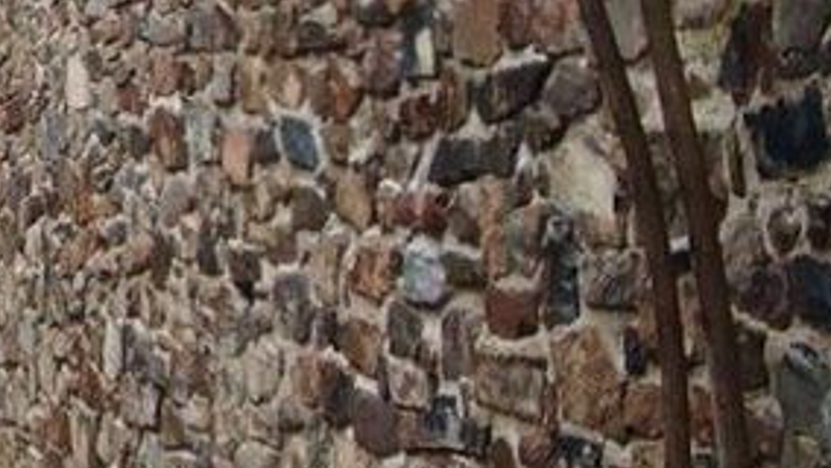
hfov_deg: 16.3
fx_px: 2689
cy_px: -82
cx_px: -345
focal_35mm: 122
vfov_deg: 9.8
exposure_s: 1/80
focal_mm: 5.8
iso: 100
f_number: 2.6
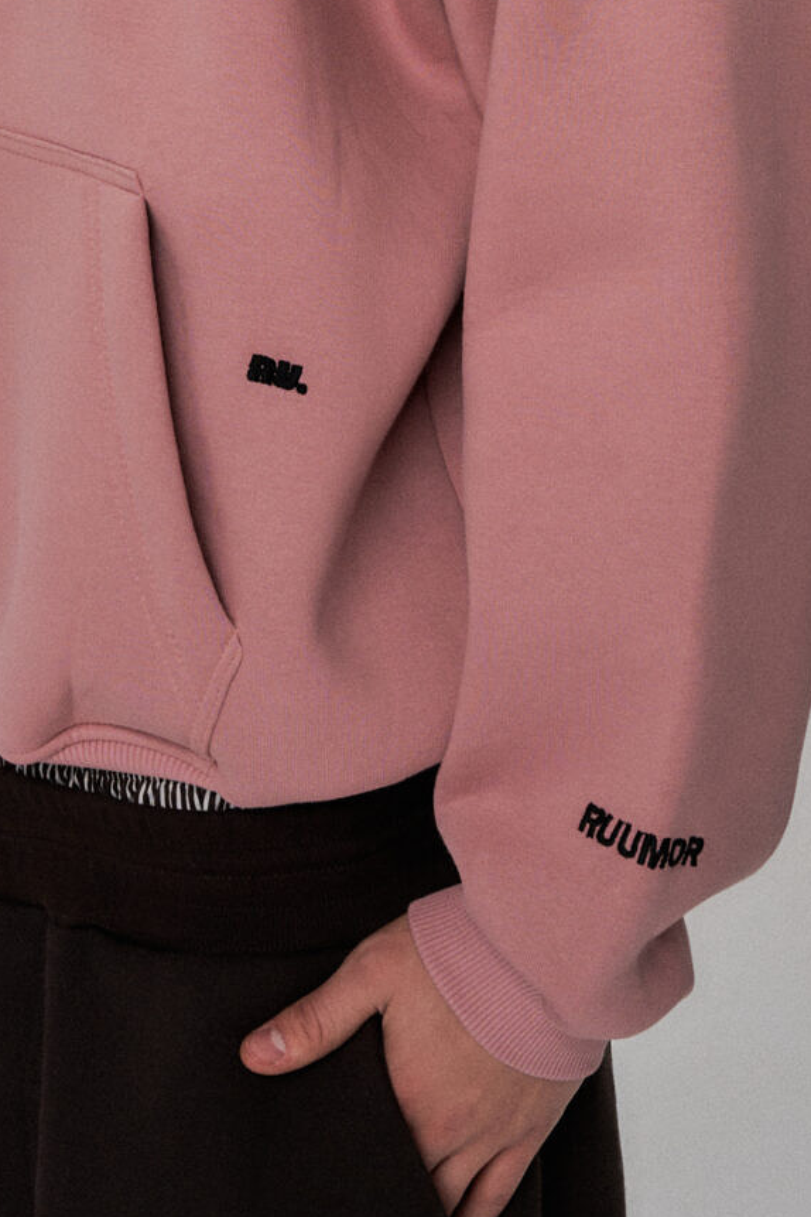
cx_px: 293
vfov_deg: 16.4
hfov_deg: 11.4
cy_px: -236
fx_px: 4061
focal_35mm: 120
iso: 125
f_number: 9
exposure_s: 1/160
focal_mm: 40.4
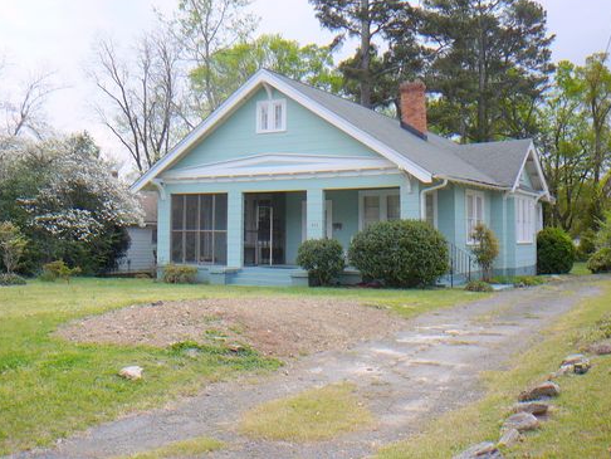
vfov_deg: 39.7
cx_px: 311
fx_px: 636
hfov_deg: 51.3
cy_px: 224
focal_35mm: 36
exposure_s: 1/640
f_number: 2.8
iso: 80
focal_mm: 5.2
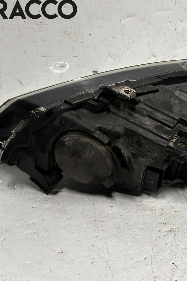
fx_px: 522
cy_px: 140
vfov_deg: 30.1
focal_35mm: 67
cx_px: 152
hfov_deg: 20.1
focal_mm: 6.86
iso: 125
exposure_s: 1/50
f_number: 1.78
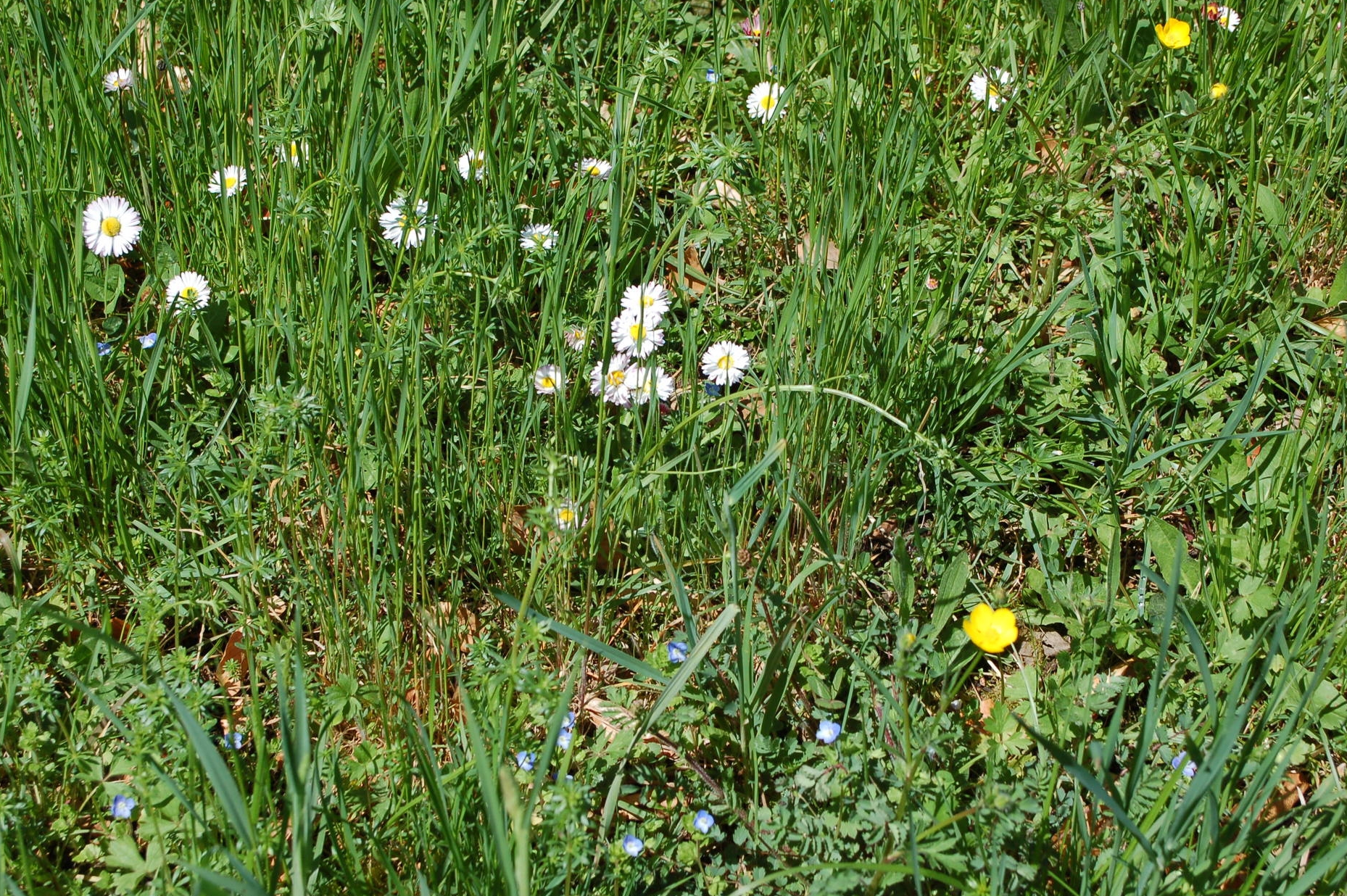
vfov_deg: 21.9
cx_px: 676
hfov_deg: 32.4
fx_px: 2318
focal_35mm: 62
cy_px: 448
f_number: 8
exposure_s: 1/500
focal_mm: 40
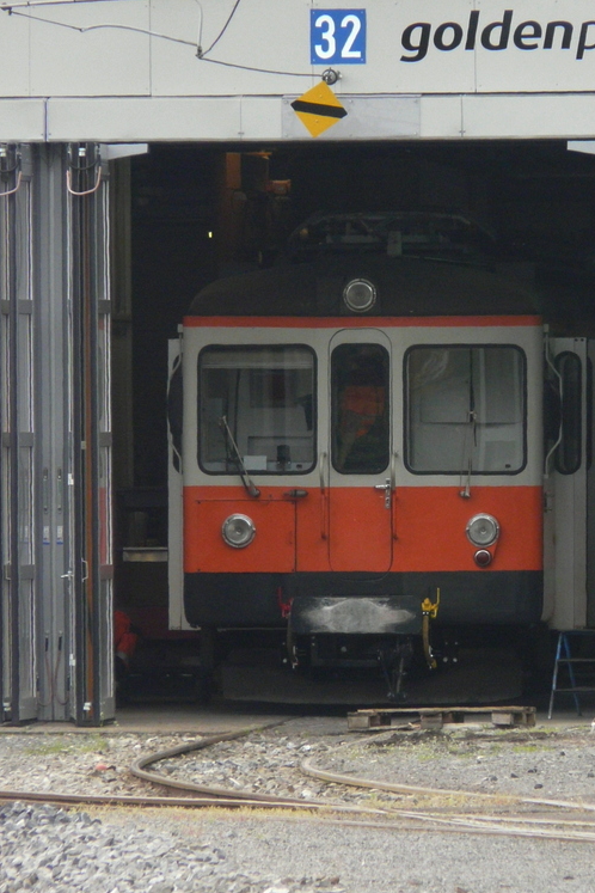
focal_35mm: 589
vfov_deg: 3.5
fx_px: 14601
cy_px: 446
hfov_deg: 2.3
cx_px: 385
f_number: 4
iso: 400
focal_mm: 69.4
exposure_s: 1/400
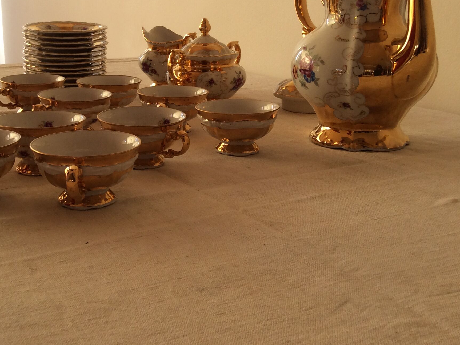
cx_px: 162
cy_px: 106
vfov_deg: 30.0
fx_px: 638
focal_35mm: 48
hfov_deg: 39.3
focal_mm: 3.3
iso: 32
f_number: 2.4
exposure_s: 1/123
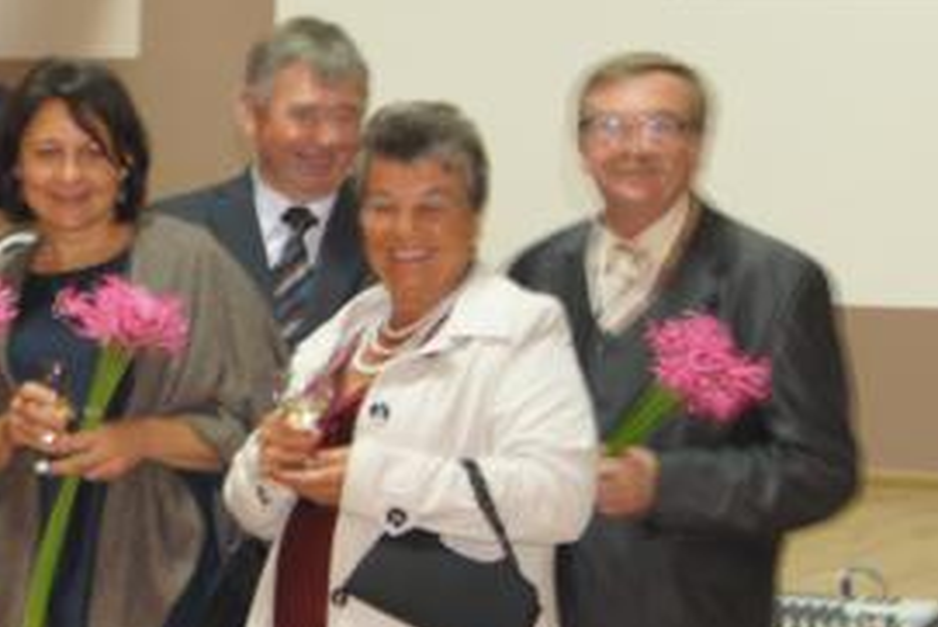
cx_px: -59
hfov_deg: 17.3
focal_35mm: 115
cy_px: 242
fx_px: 2998
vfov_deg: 11.9
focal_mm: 26
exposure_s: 1/8
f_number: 4.5
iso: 500
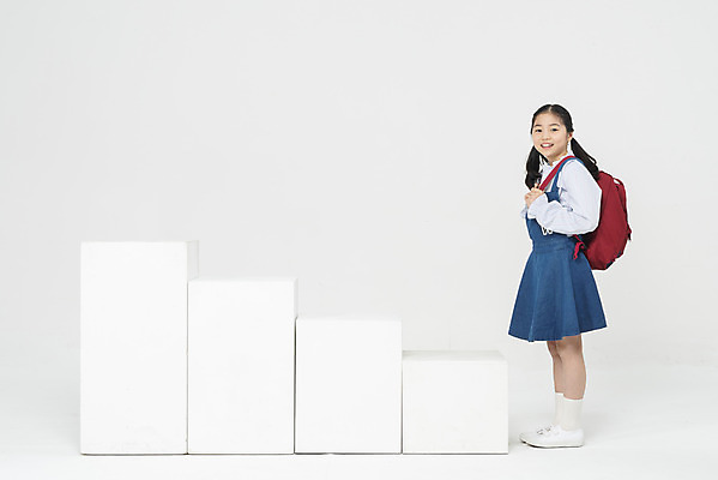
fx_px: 1117
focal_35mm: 56
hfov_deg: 35.6
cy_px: 240
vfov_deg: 24.2
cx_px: 359
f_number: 20
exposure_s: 1/125
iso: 100
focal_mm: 56
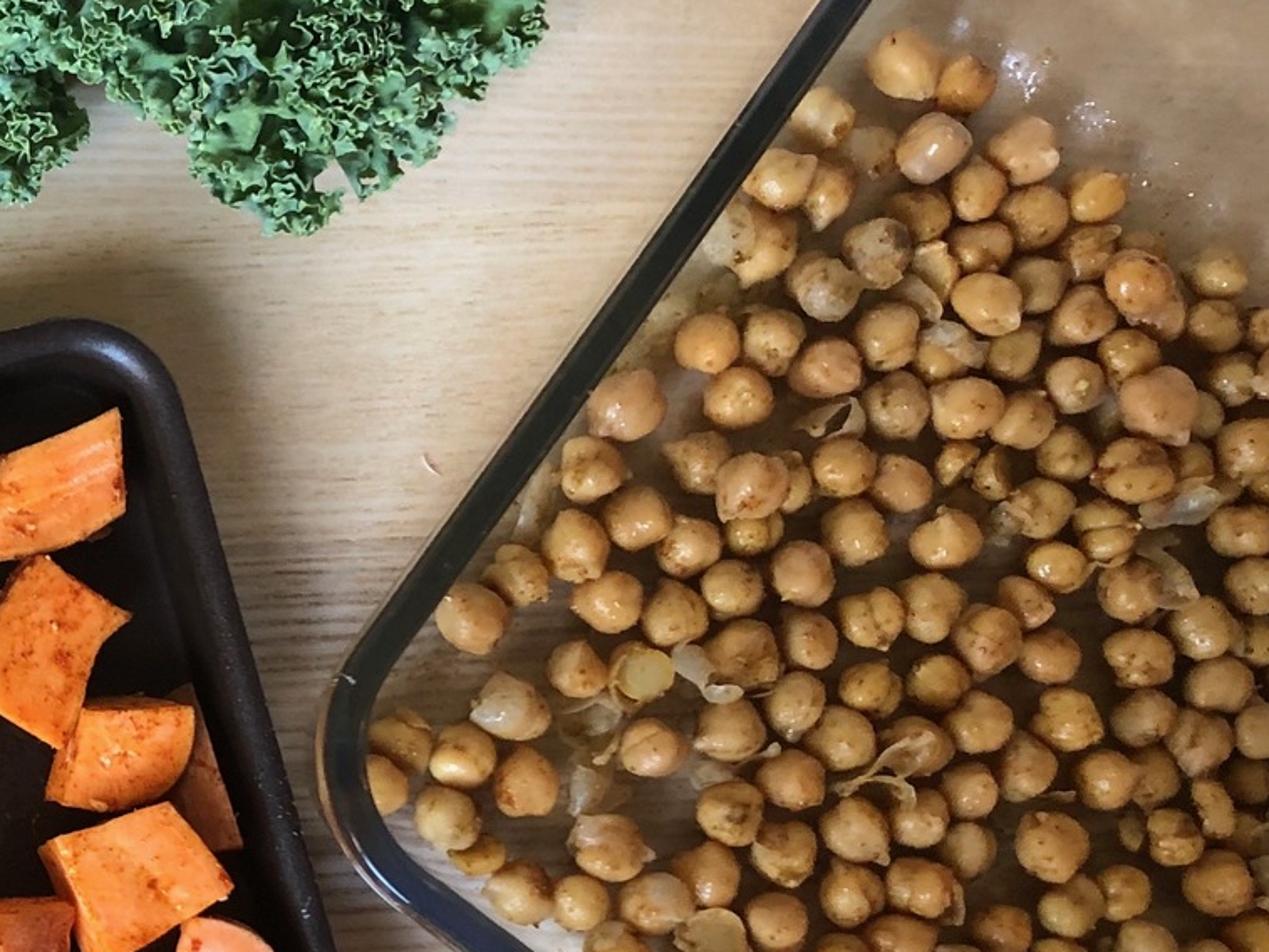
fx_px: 2603
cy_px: 696
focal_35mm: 71
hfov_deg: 25.1
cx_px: -189
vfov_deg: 20.6
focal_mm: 3.99
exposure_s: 1/17
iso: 50
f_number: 1.8
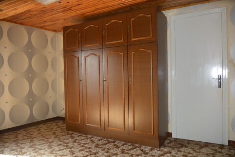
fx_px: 176
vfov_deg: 47.9
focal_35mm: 27
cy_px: 78
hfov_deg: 67.4
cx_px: 118
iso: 560
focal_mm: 18
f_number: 3.5
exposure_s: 1/60
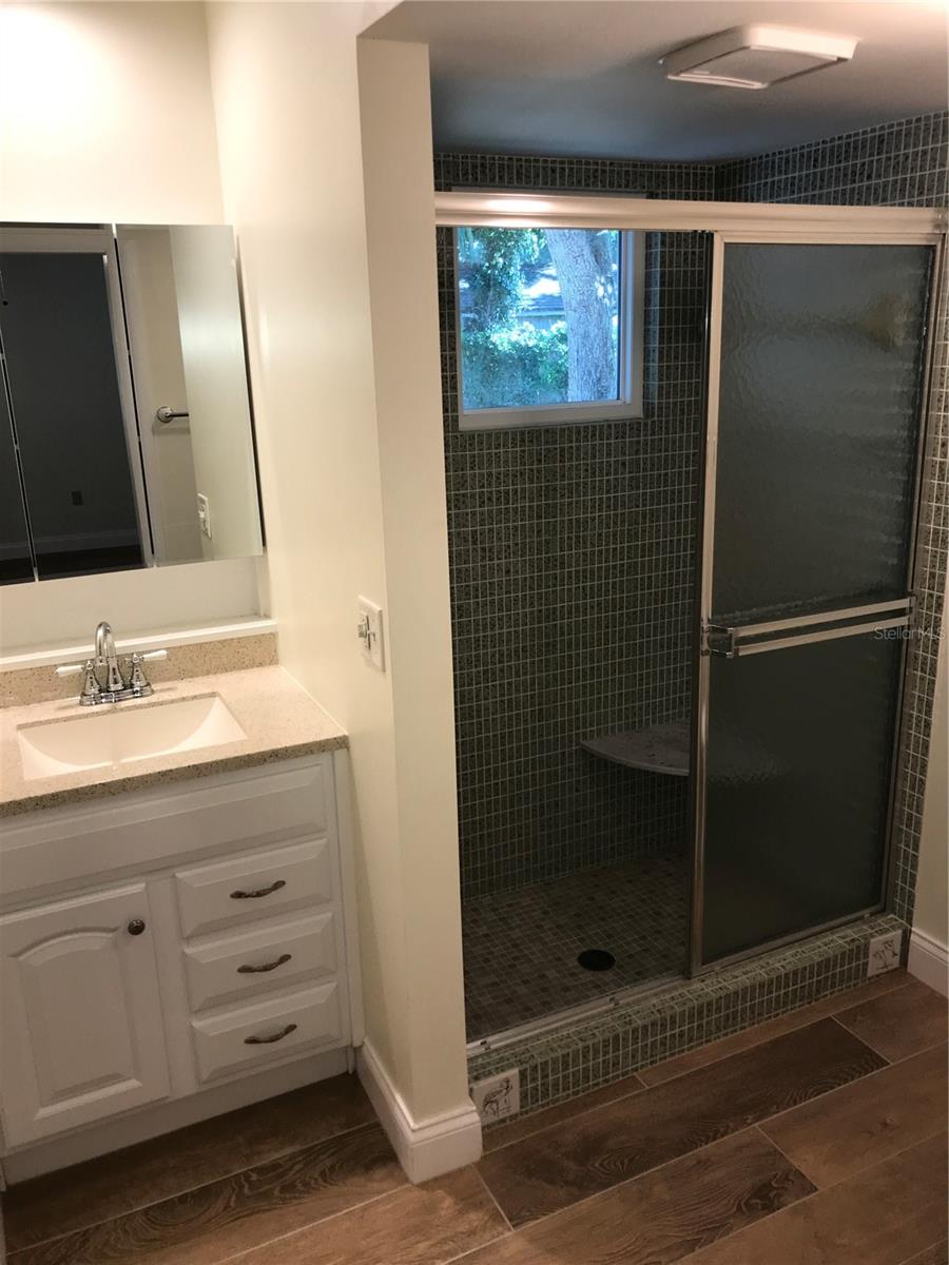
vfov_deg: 63.4
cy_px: 632
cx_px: 474
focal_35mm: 28
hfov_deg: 49.7
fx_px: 1023
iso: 20
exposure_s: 1/63
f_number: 1.8
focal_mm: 3.99
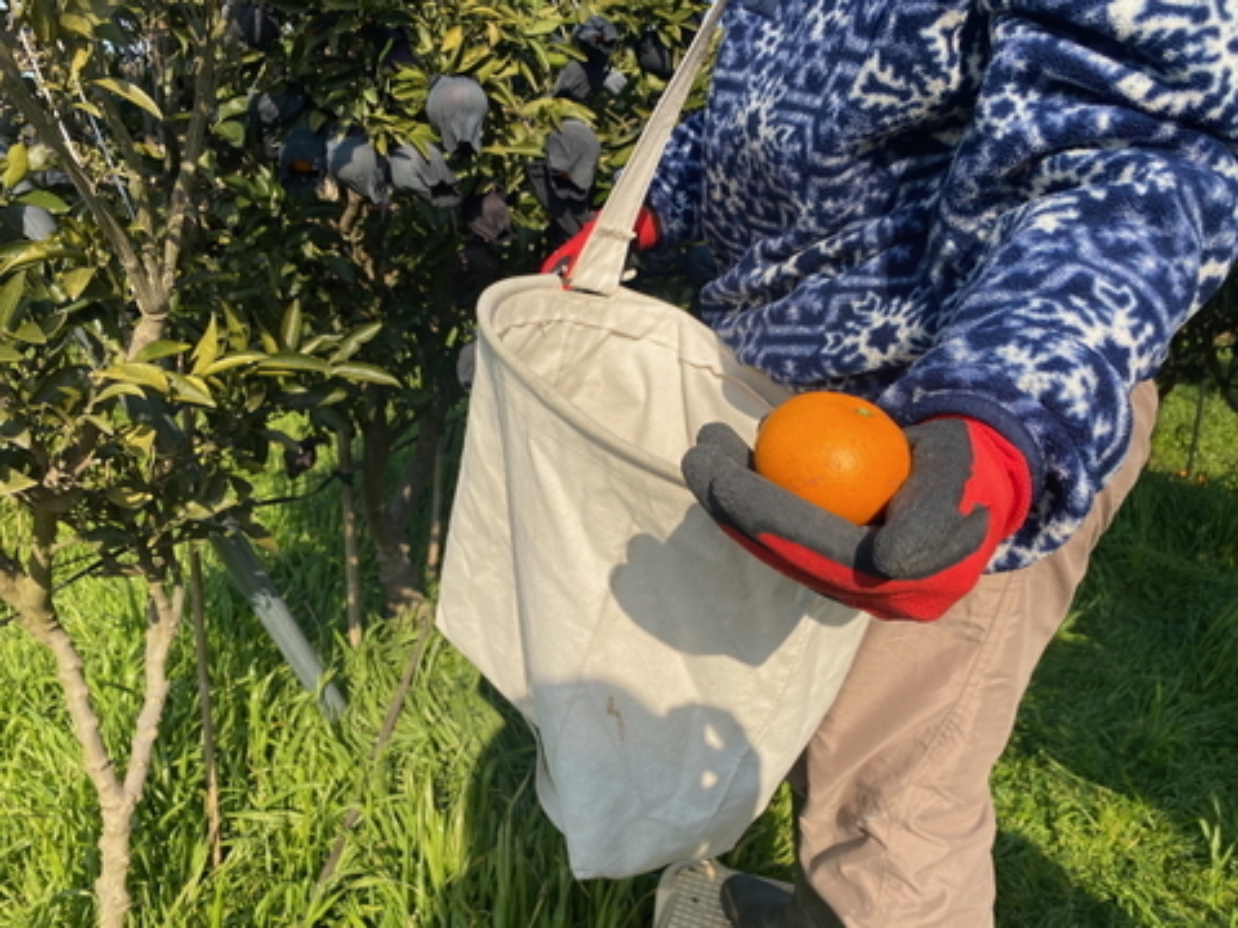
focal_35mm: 26
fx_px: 930
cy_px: 464
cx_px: 619
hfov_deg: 67.3
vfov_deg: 53.1
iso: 32
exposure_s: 1/2358
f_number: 1.8
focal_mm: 4.25
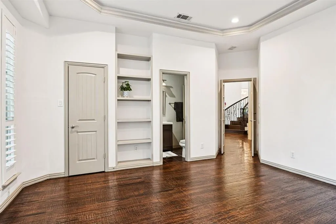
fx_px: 177
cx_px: 168
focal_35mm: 19
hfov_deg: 86.9
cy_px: 112
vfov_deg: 64.5
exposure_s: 1/5
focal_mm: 19
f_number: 8
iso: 400
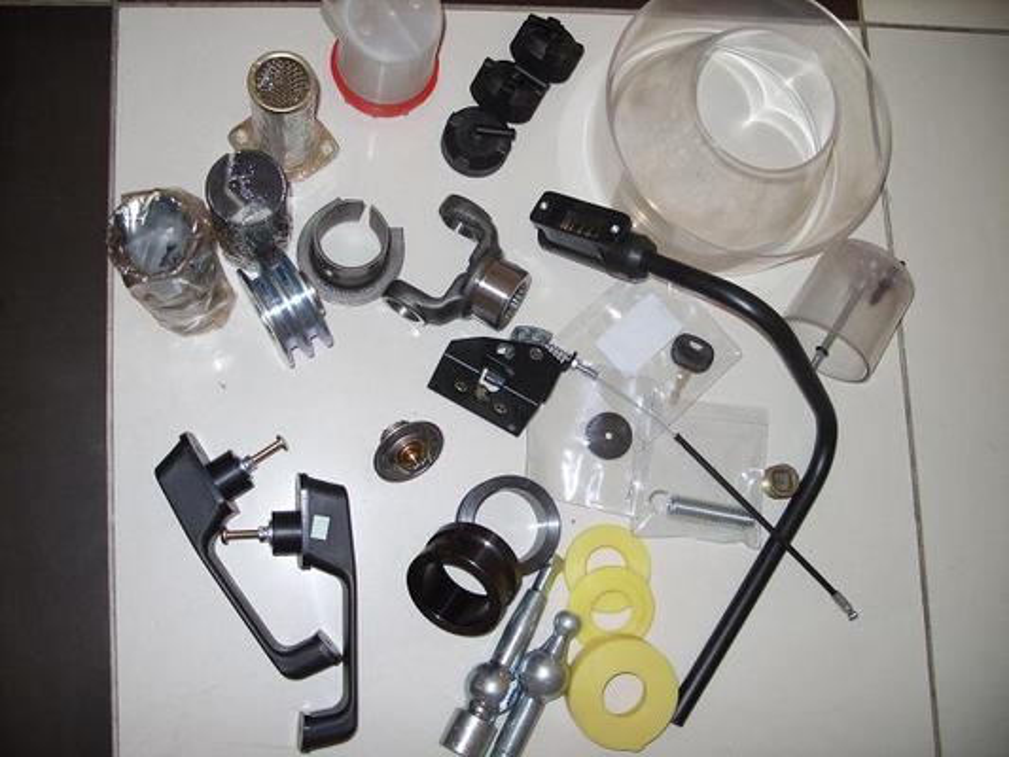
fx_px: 1108
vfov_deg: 37.7
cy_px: 378
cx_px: 504
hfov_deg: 49.0
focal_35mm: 38
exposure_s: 1/30
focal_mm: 7.8
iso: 50
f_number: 2.8
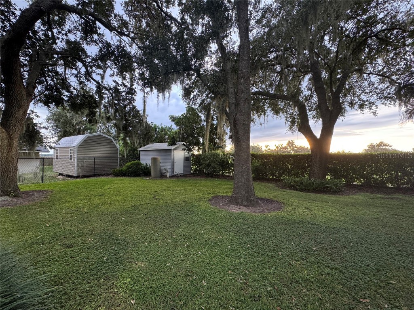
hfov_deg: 102.1
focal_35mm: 14
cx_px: 207
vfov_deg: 85.7
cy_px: 155
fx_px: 167
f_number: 2.2
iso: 160
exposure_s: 1/99
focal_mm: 2.22
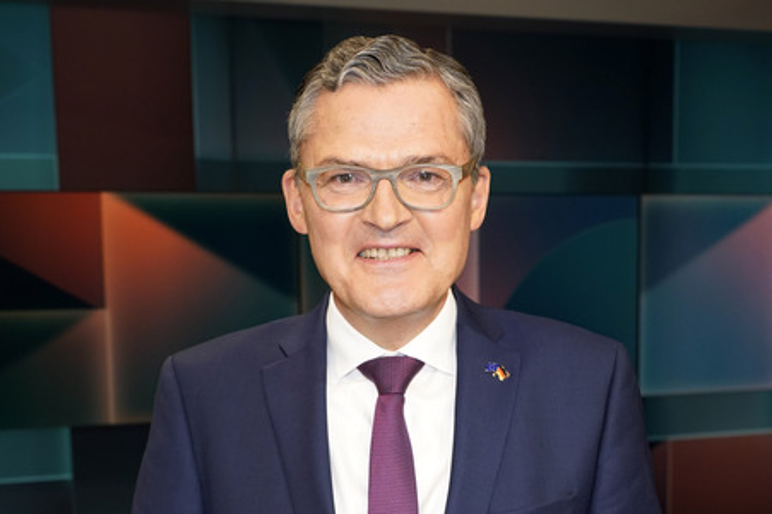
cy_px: 257
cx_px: 386
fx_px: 900
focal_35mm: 42
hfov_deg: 46.4
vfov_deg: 31.8
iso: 2000
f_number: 5.6
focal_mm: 42
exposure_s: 1/160
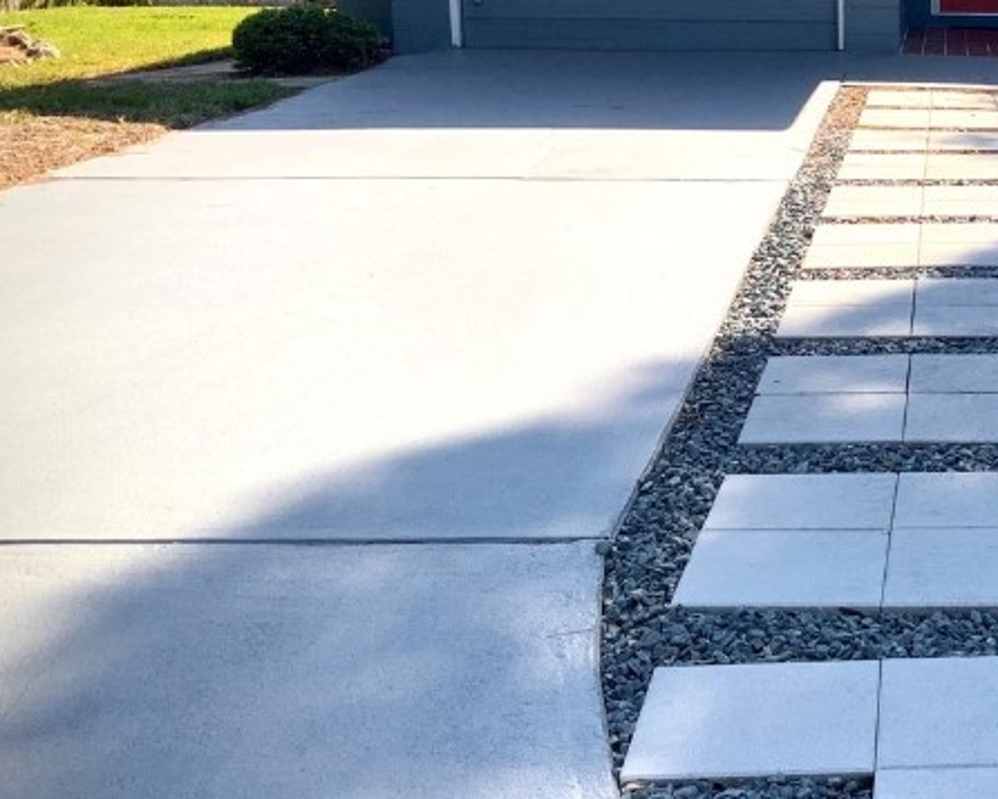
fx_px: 1920
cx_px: 1000
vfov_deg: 23.3
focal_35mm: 65
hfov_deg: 27.4
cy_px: 235
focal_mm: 3
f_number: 1.8
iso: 16
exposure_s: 1/978
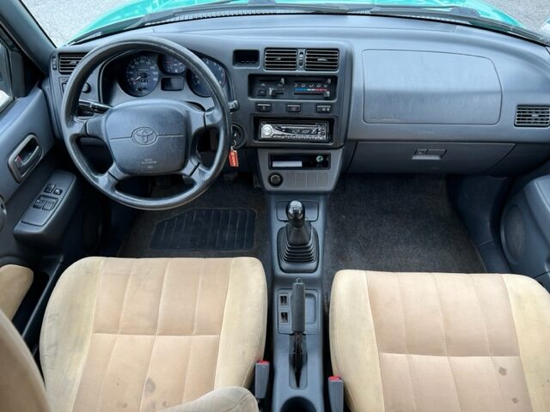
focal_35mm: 26
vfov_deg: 53.1
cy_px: 206
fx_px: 413
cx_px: 275
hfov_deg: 67.3
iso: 64
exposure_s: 1/121
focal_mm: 5.7
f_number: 1.5
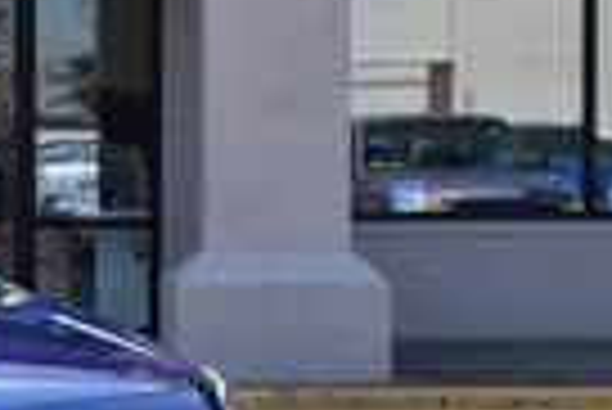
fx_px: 2400
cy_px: 167
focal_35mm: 141
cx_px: -171
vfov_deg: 9.8
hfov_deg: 14.0
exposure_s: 1/400
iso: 400
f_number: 11
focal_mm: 32
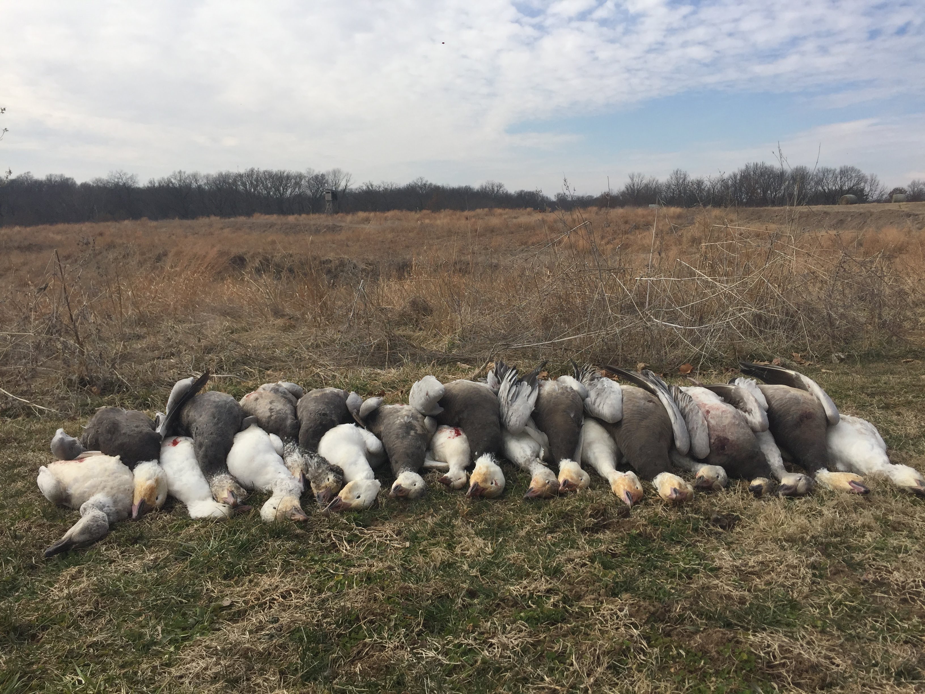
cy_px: 347
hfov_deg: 61.7
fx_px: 775
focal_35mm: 29
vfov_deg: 48.2
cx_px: 462
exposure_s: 1/2083
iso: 32
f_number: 2.2
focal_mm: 4.15
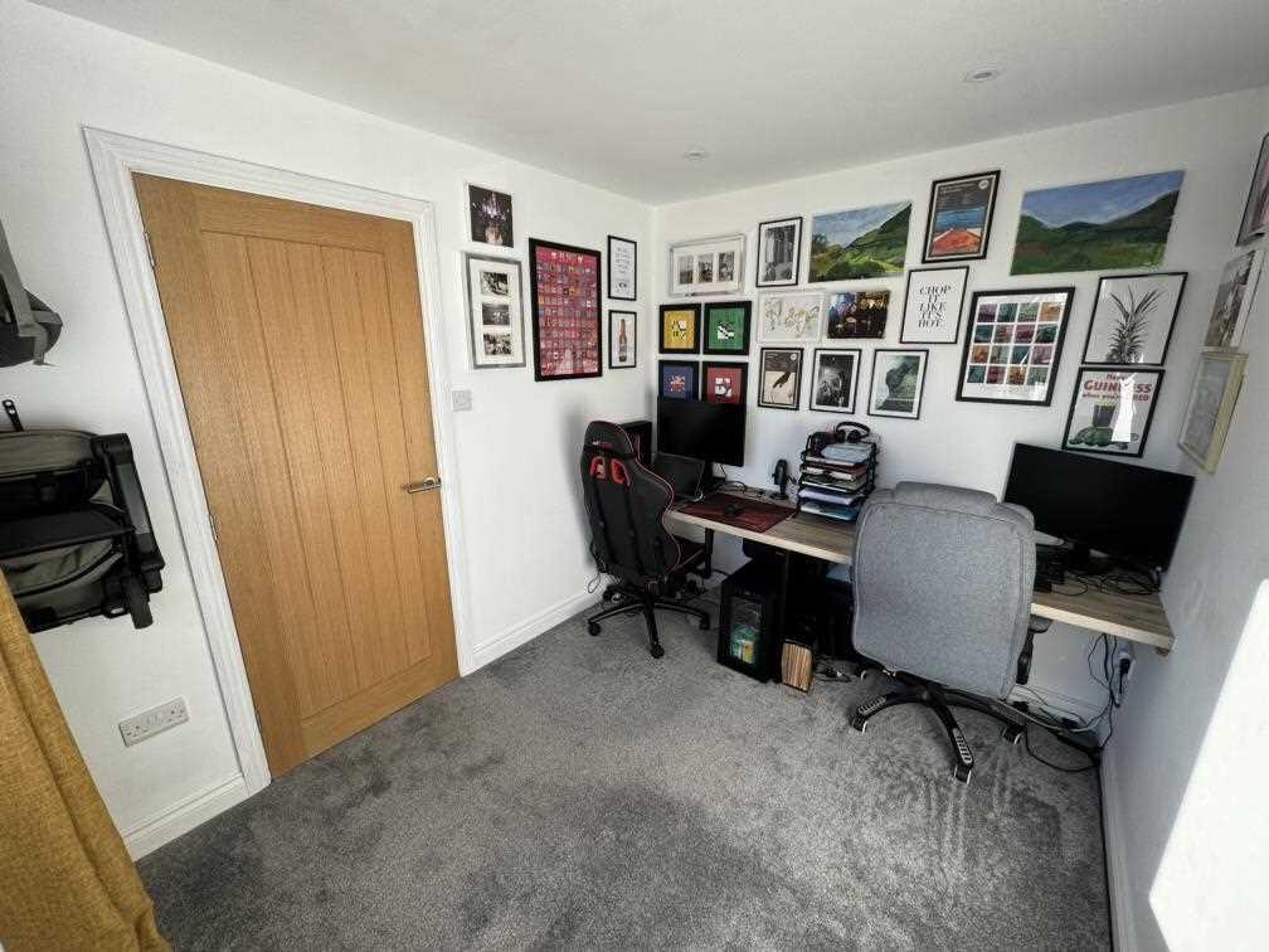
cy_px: 476
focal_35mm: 14
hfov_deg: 102.1
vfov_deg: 85.7
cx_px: 634
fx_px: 513
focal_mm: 2.22
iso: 40
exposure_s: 1/205
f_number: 2.2
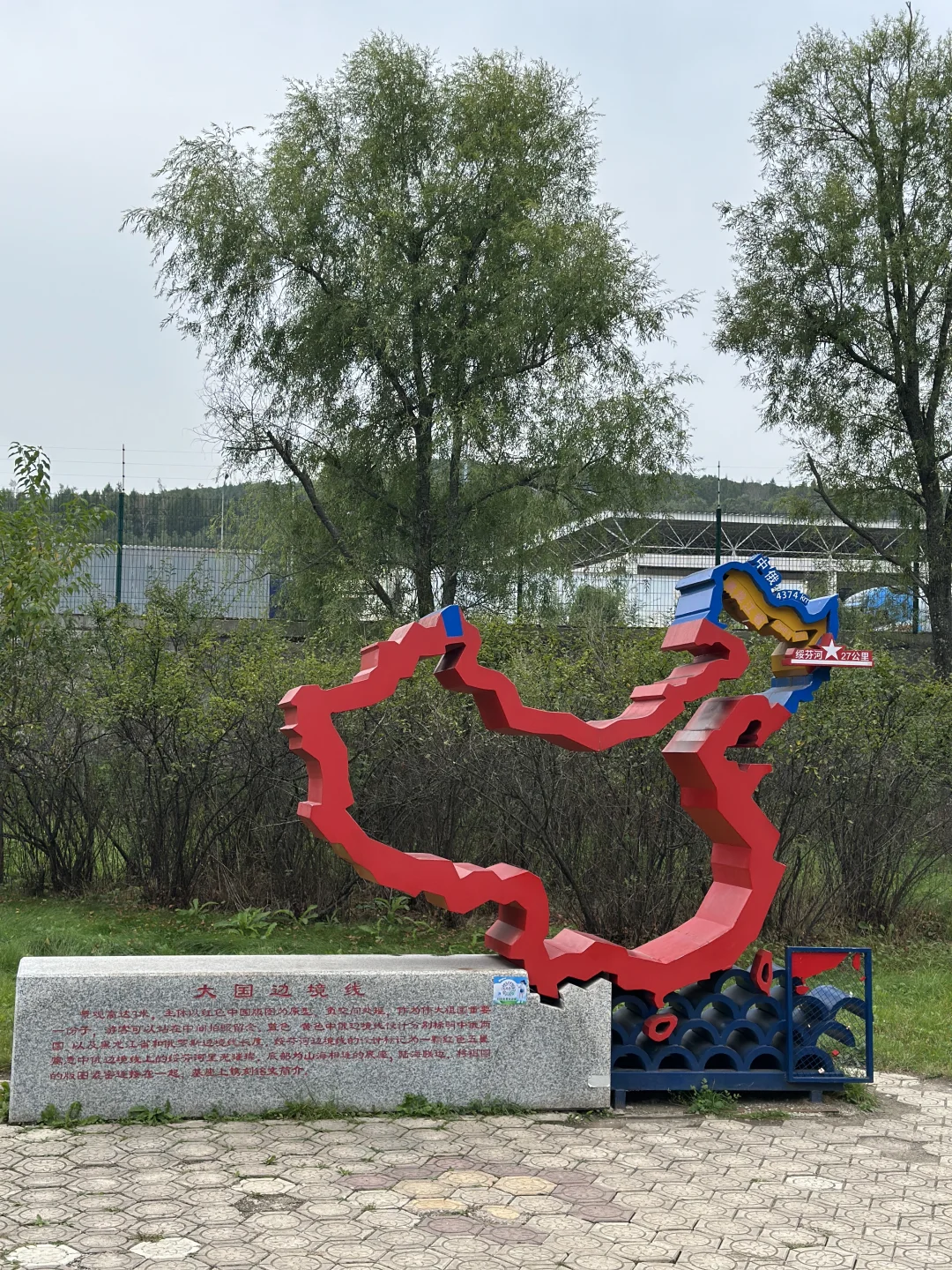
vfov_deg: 39.7
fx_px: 1760
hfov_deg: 30.3
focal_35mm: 48
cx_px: 476
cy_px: 635
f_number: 1.78
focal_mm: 6.86
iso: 80
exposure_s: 1/1992
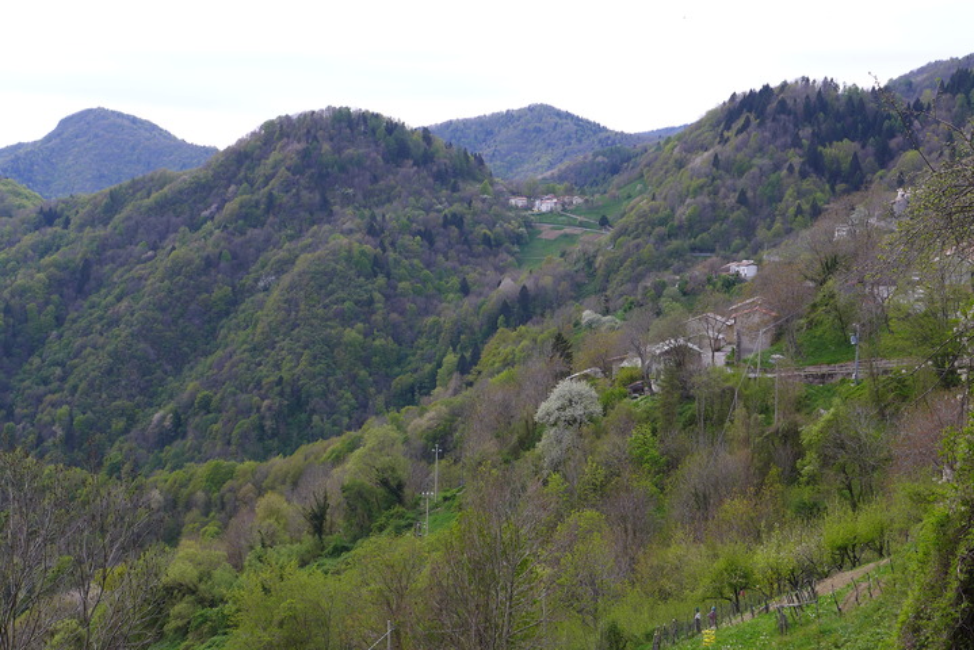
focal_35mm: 55
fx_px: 1489
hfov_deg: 36.2
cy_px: 325
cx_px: 487
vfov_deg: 24.6
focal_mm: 10.8
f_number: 2.8
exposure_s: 1/640
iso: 80
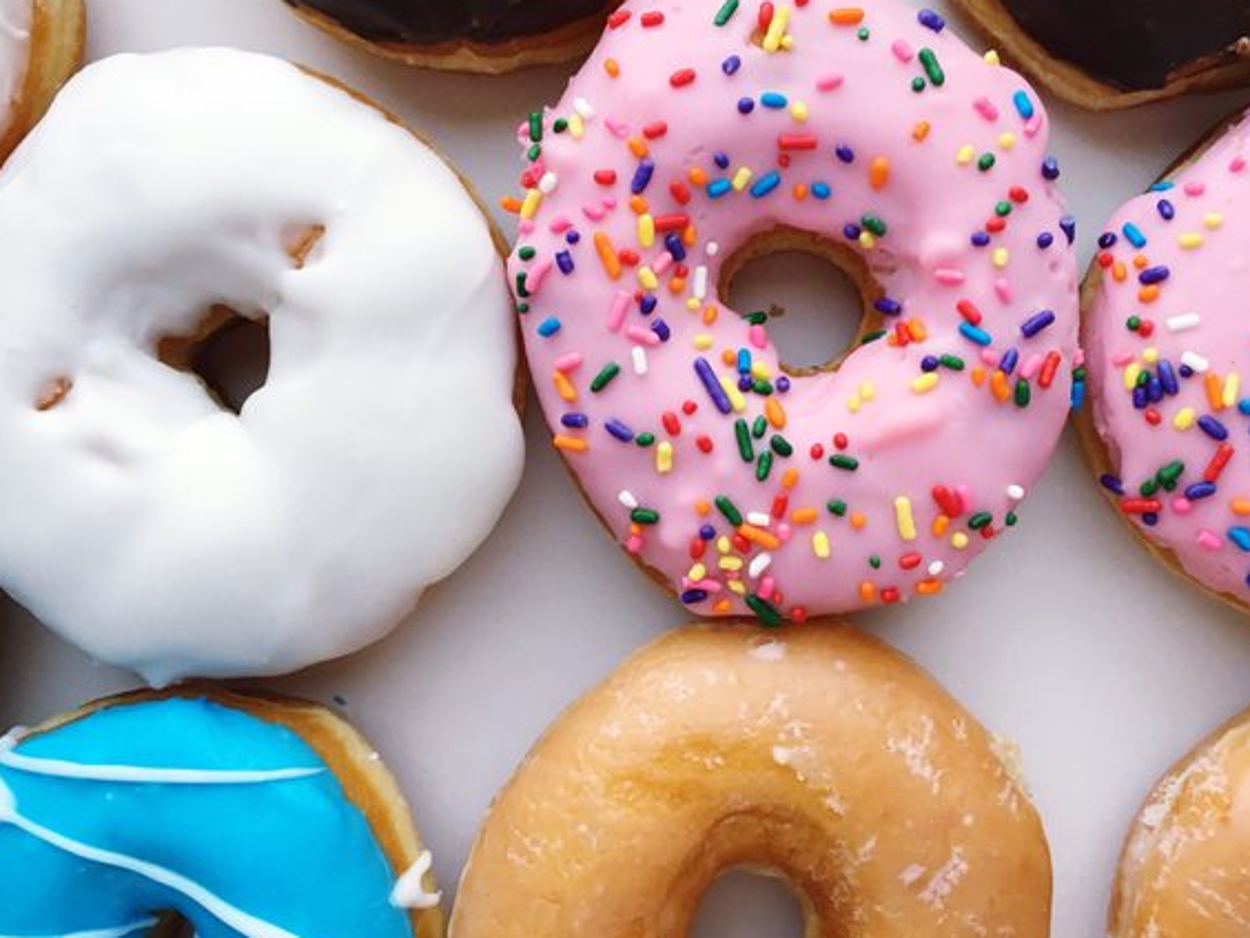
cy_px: 447
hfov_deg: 51.2
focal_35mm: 36
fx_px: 1300
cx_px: 698
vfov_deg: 39.6
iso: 32
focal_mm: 4.15
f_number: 2.2
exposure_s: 1/30
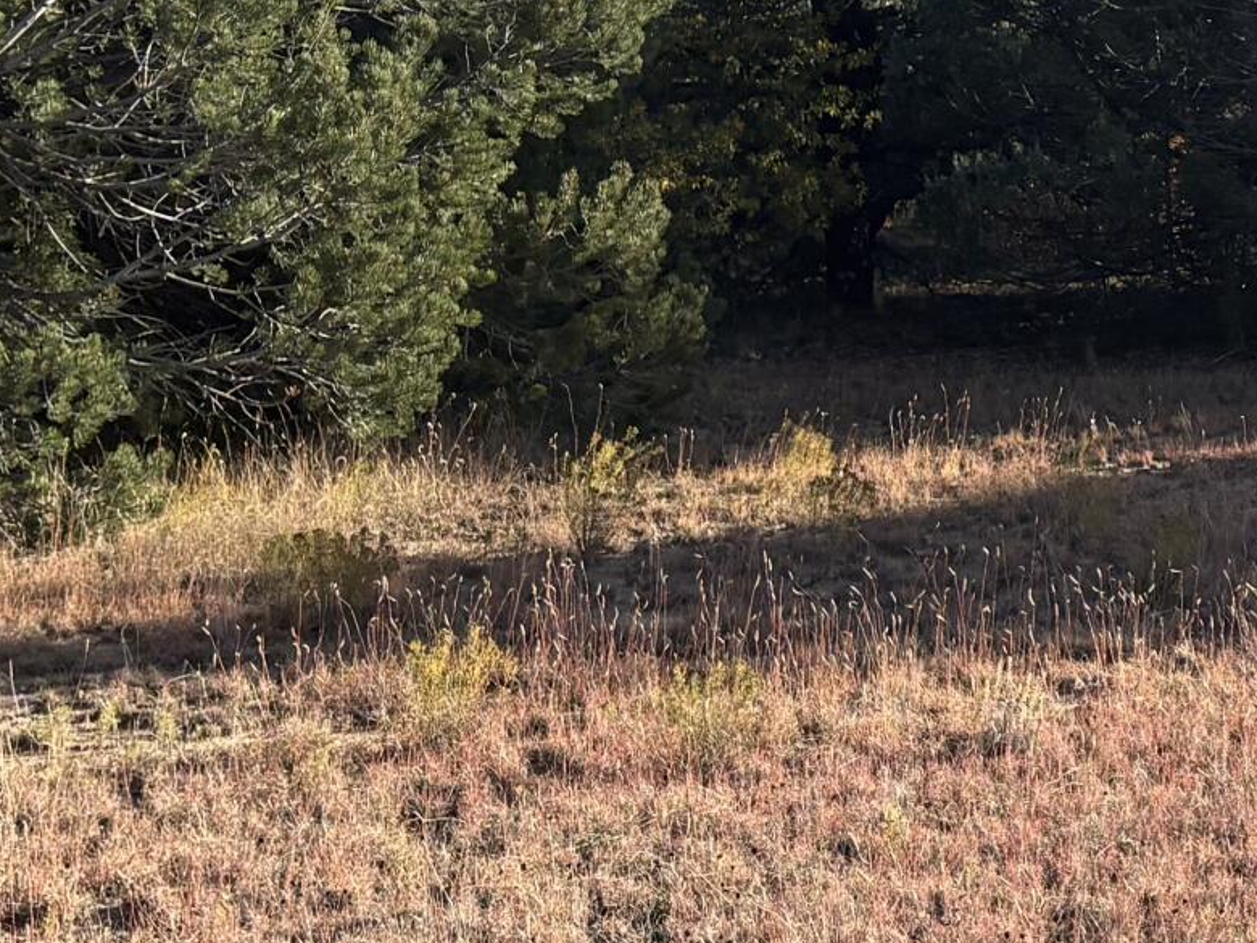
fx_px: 3631
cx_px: 1376
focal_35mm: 100
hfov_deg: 18.9
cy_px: 200
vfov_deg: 14.7
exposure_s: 1/1953
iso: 50
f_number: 1.6
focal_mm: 5.96
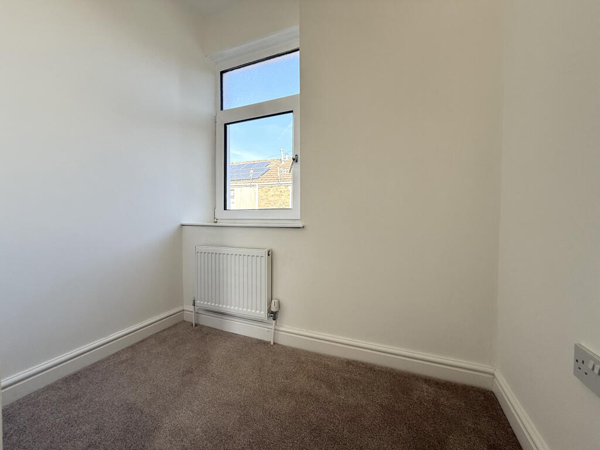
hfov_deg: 102.1
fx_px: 243
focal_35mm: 14
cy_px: 225
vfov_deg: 85.7
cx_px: 300
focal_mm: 2.22
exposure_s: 1/258
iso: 64
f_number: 2.2
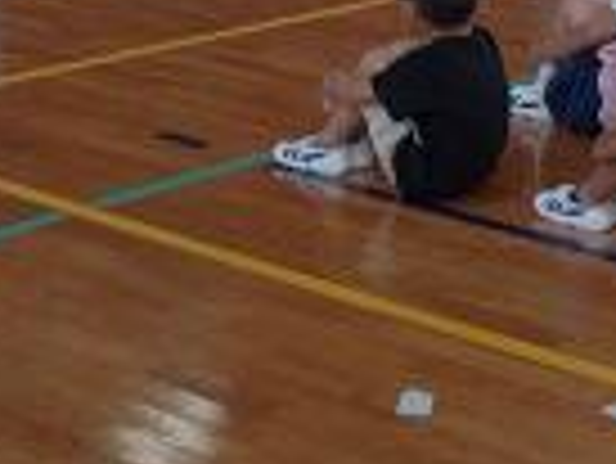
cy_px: -131
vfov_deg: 13.9
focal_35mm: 103
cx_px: 641
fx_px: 1835
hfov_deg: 18.5
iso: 125
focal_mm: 5.9
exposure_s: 1/30
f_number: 3.4
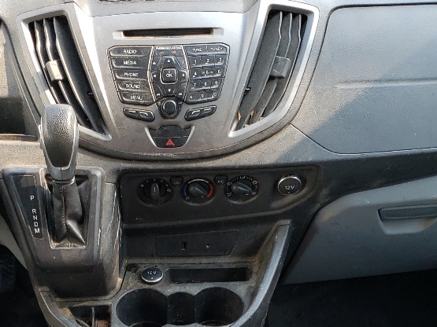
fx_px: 947
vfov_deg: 19.0
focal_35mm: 75
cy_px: 338
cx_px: 151
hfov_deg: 25.9
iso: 50
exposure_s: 1/161
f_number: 1.5
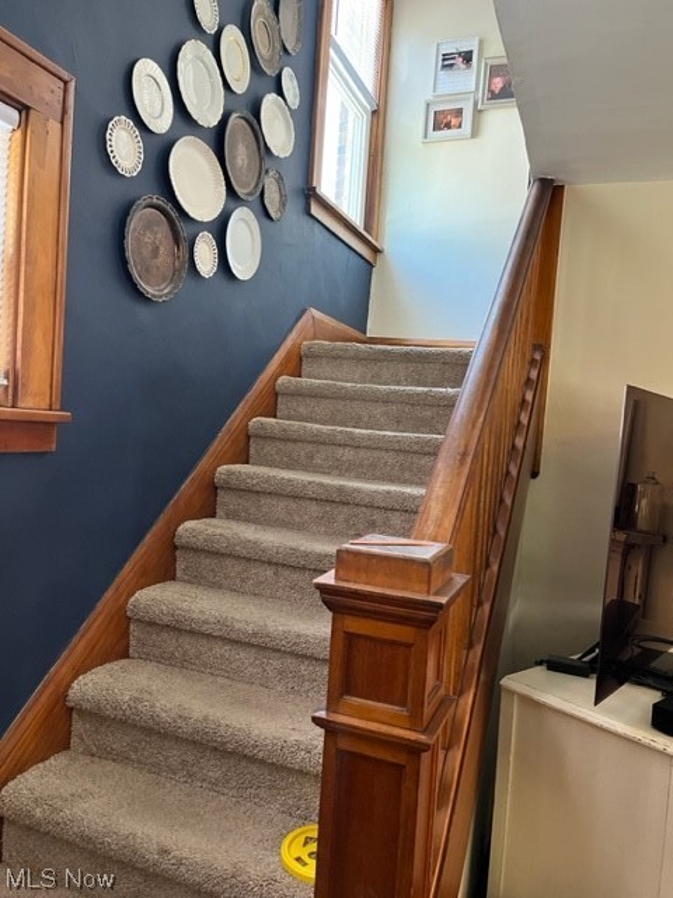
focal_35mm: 26
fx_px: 674
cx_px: 336
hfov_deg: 53.1
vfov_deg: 67.3
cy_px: 449
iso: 500
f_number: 1.6
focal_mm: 5.1
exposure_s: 1/60
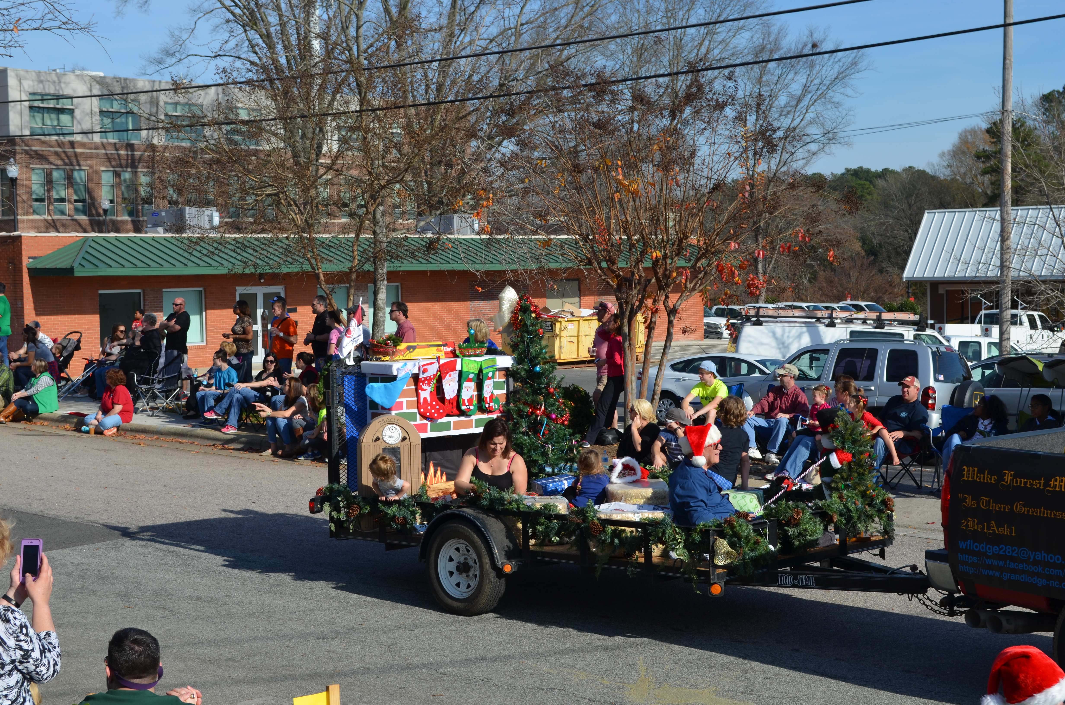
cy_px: 352
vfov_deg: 21.5
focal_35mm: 63
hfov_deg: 32.0
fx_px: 1860
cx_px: 532
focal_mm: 42
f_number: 9
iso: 100
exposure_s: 1/320
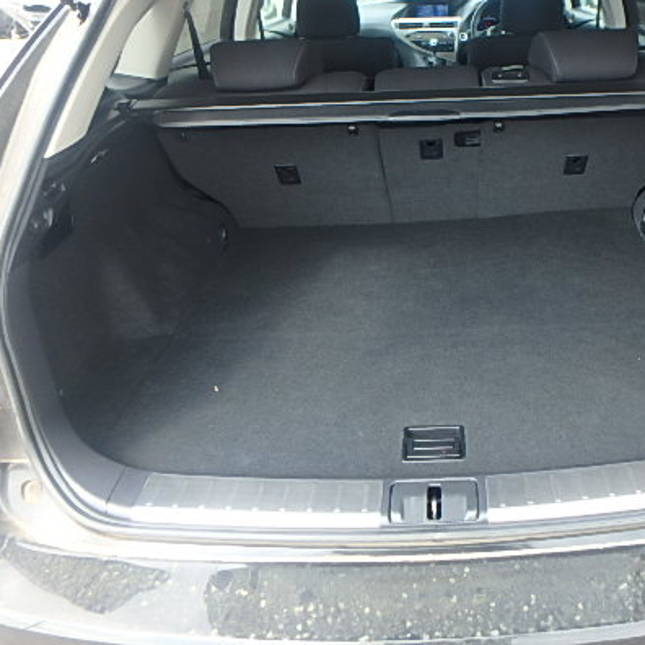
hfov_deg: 52.5
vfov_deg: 53.6
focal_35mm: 30
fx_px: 632
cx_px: 453
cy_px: 256
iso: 125
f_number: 3.5
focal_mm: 3.7
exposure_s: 1/80
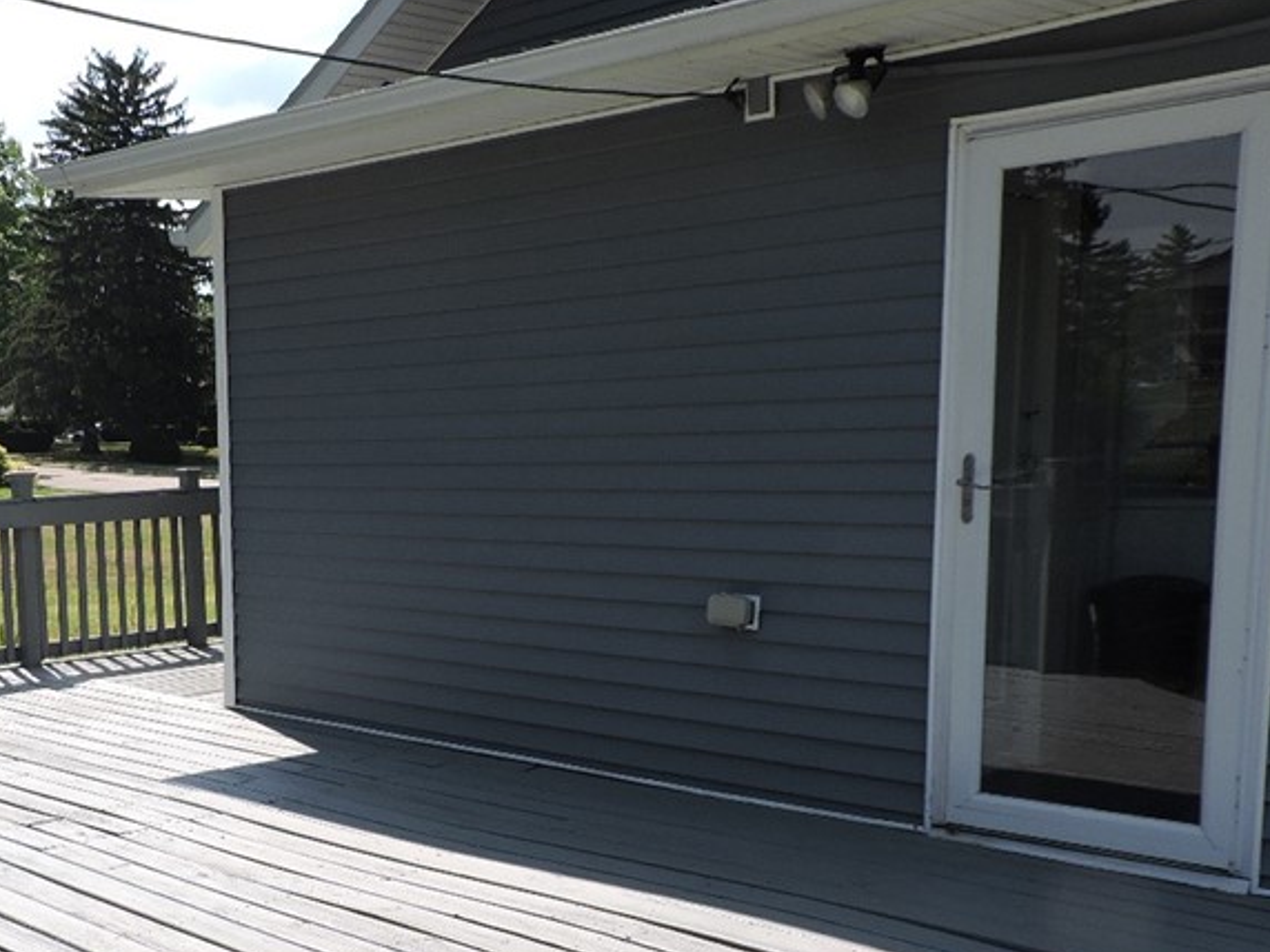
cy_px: 664
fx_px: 1578
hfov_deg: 42.4
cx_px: 302
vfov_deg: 33.2
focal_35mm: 43
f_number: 3
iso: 100
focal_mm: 4.3
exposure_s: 1/1000
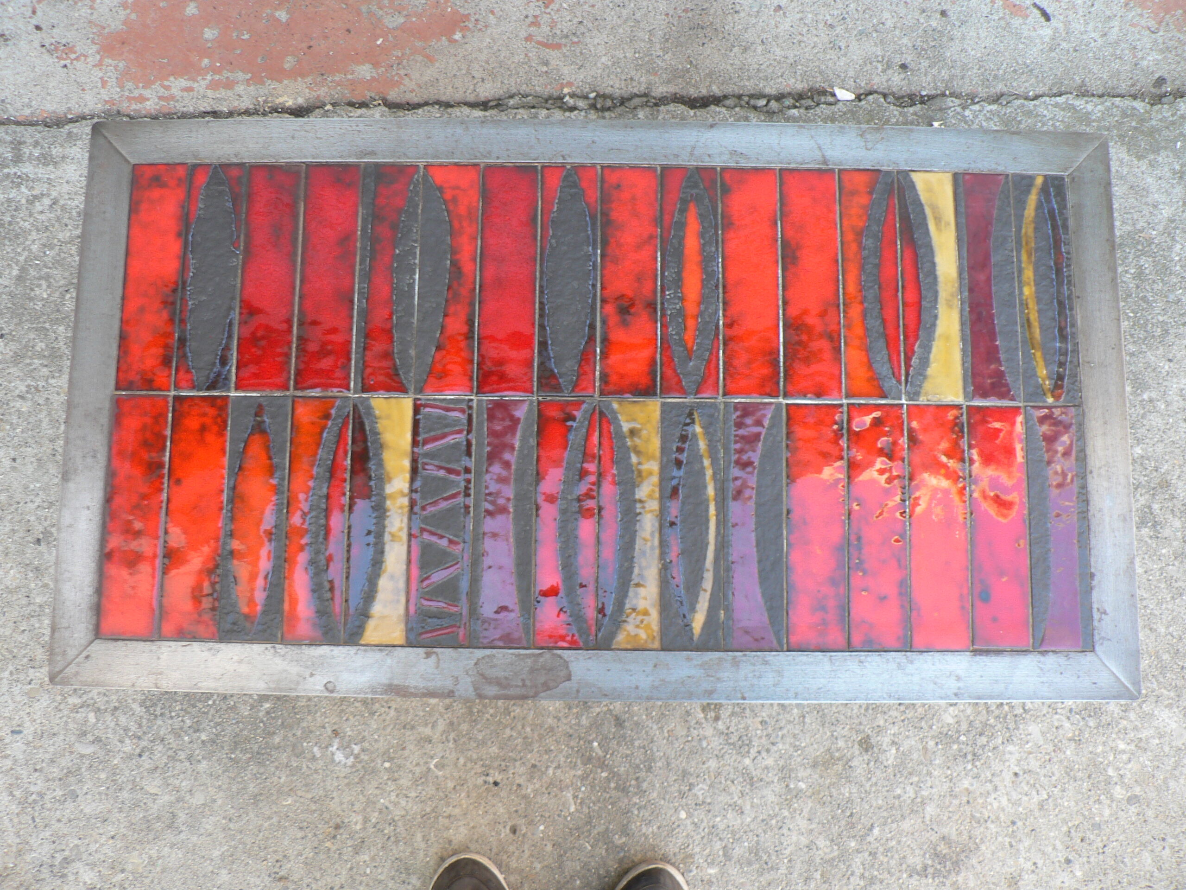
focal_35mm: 36
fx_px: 1233
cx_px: 593
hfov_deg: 51.4
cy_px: 445
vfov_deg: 39.7
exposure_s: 1/40
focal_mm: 6
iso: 80
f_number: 2.8
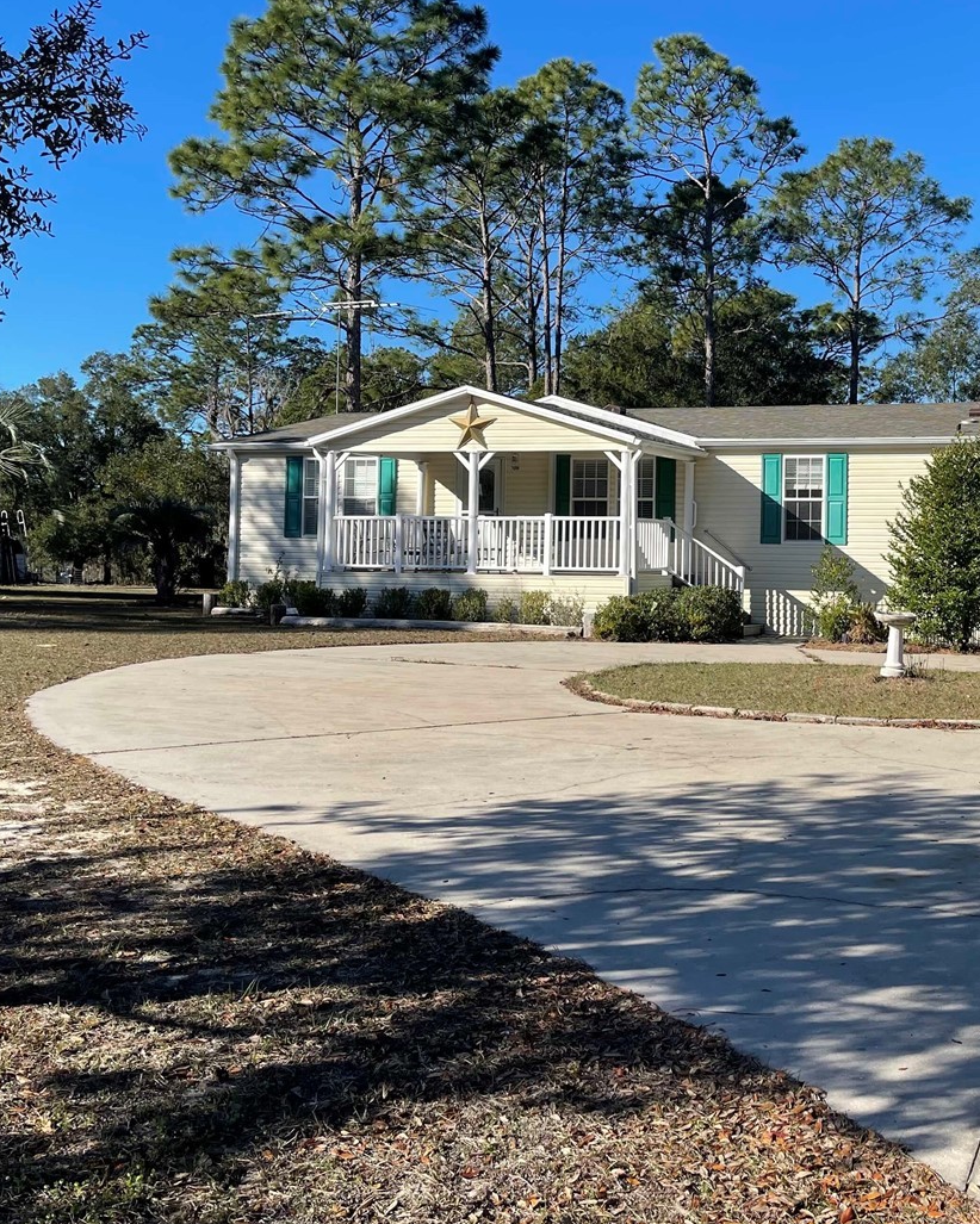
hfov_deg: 38.0
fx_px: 1377
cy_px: 515
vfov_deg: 47.8
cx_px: 753
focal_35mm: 38
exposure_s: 1/2924
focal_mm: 5.1
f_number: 1.6
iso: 32
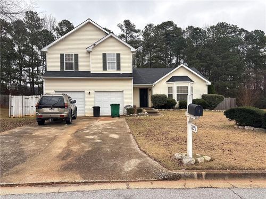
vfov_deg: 53.1
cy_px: 100
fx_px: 200
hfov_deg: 67.3
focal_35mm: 26
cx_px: 133
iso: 50
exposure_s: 1/654
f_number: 1.6
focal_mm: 5.96
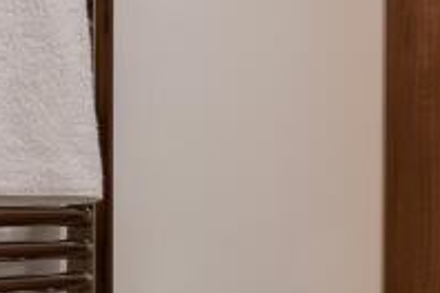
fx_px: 1075
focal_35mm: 88
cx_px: 1056
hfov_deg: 14.7
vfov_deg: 15.3
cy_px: 294
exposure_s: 1/5
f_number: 7.1
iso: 500
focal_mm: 17
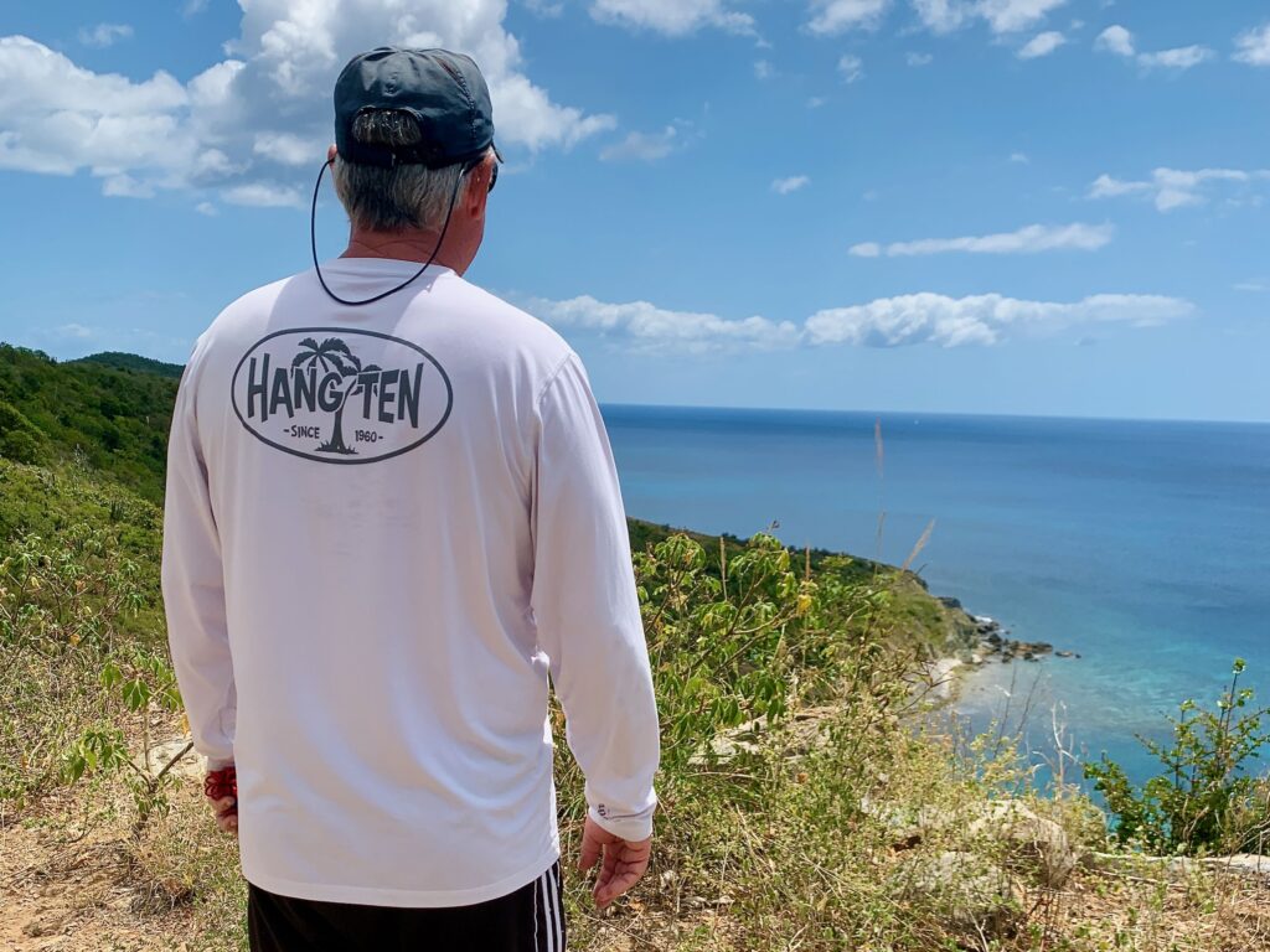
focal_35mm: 26
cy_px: 476
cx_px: 635
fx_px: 954
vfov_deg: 53.1
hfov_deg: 67.3
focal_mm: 4.25
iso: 25
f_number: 1.8
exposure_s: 1/4274
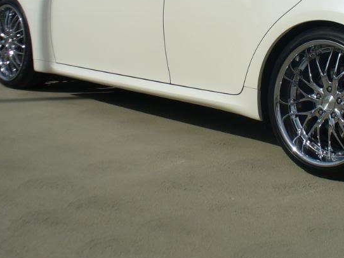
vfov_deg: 20.9
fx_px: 685
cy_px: 29
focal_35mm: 69
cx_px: 247
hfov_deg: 27.9
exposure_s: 1/800
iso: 80
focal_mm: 6.1
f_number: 5.6
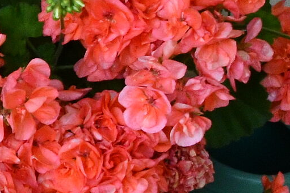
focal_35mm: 169
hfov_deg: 11.0
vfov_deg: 8.1
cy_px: 62
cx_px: -305
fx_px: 1362
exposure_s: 1/250
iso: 2500
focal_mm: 18
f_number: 22
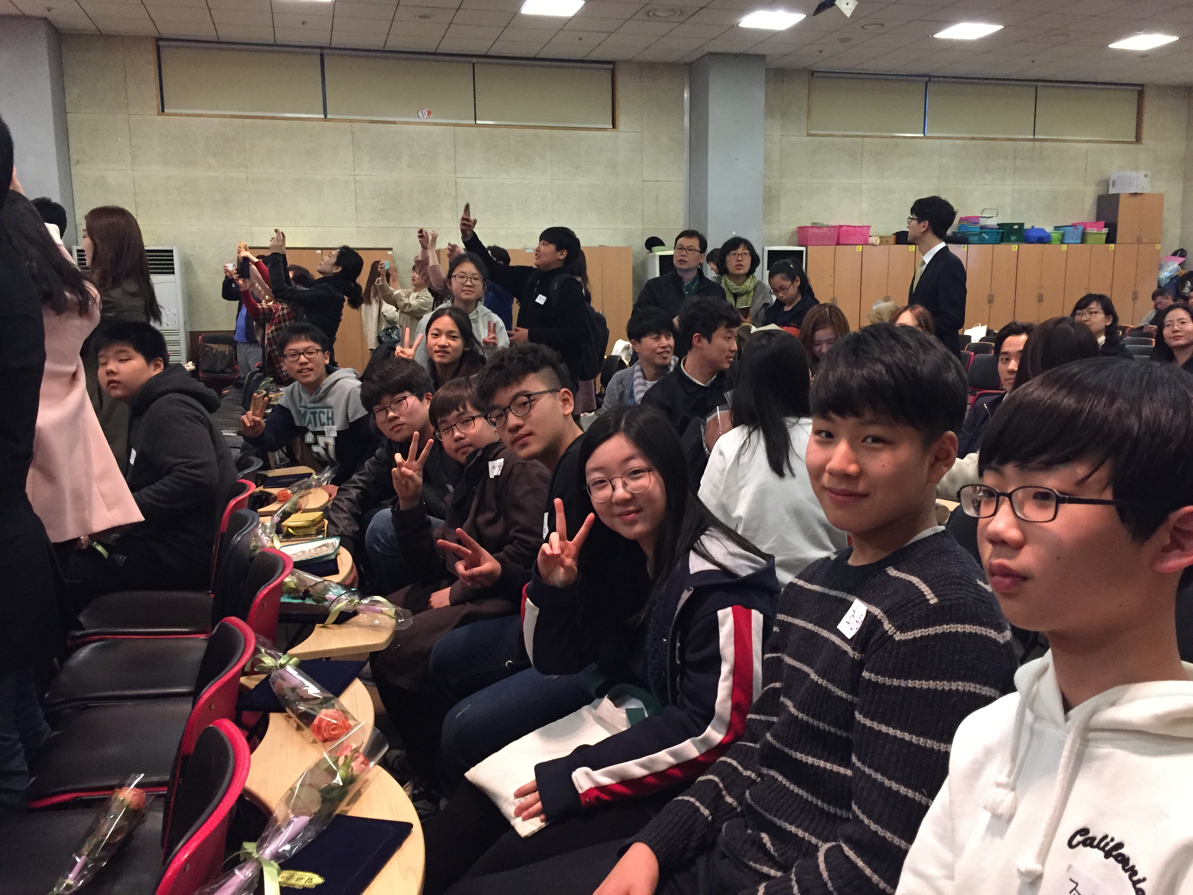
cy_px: 448
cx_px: 596
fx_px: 999
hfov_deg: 61.7
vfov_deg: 48.2
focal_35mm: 29
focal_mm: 4.15
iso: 250
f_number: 2.2
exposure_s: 1/24
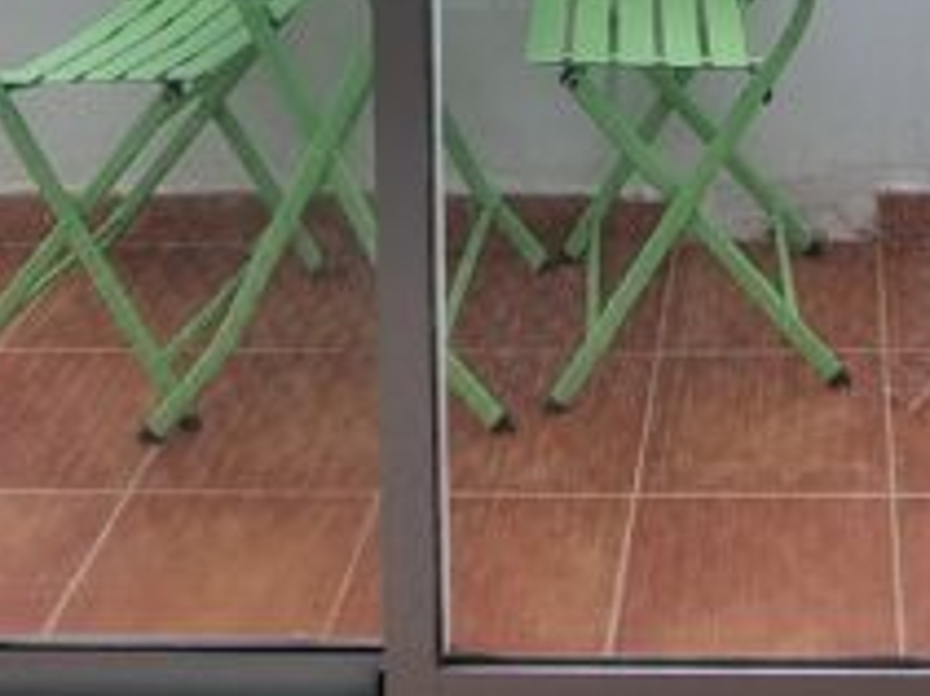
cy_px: -731
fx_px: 1692
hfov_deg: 30.1
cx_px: 732
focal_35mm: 63
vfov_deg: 16.8
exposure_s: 1/464
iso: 50
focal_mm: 2.2
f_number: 2.2
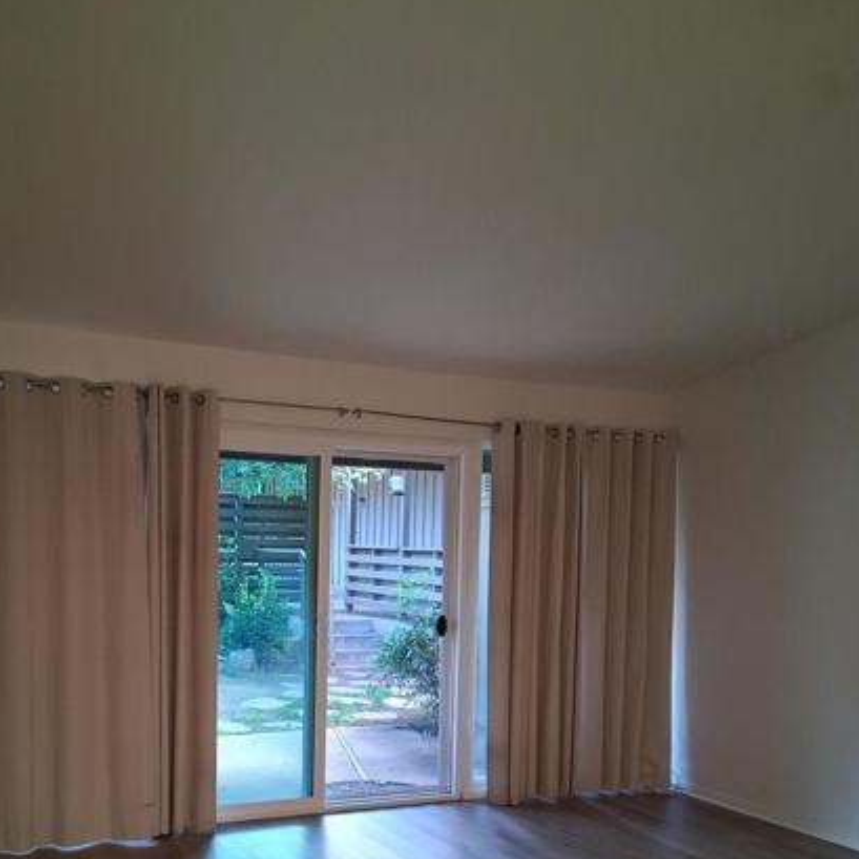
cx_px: 363
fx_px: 1011
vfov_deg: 44.9
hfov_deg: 45.9
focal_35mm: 36
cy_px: 613
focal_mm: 3.98
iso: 400
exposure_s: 1/60
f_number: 1.8
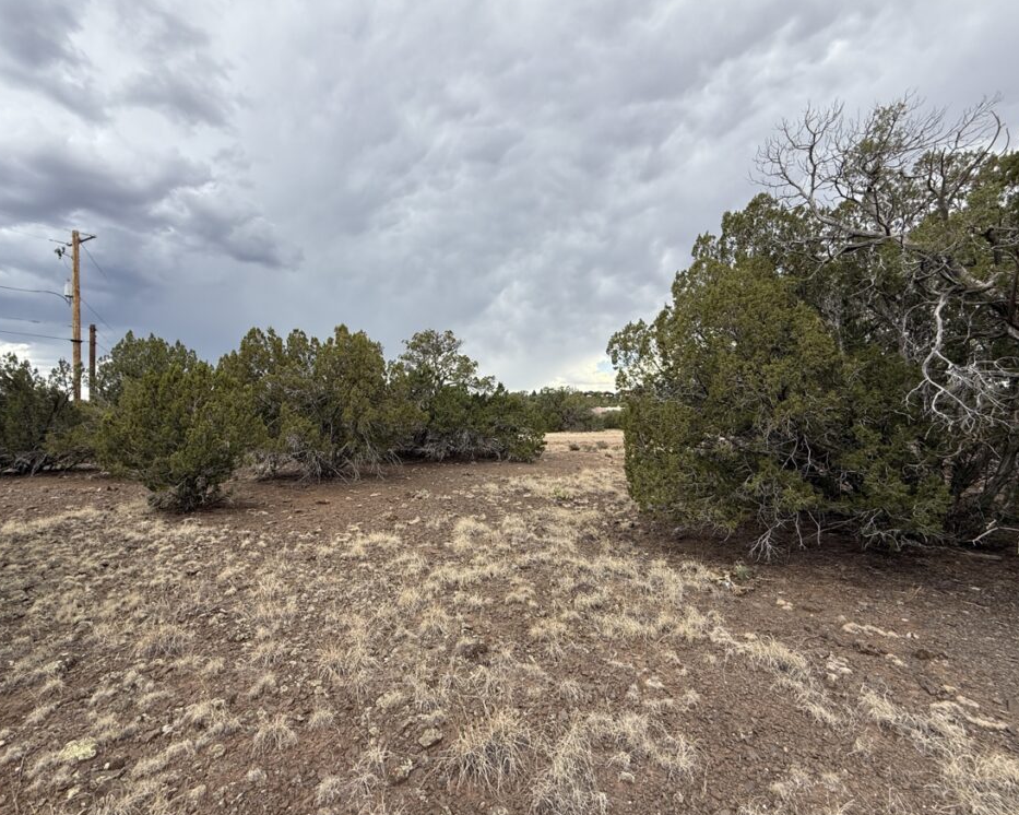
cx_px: 491
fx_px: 452
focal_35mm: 15
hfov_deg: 96.8
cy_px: 408
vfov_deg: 84.0
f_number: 2.2
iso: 50
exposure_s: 1/502
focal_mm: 2.22
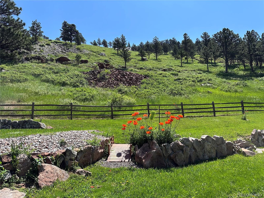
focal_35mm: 24
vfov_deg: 56.8
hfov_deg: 71.6
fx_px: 183
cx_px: 132
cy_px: 99
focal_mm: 6.86
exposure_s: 1/3155
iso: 80
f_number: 1.78
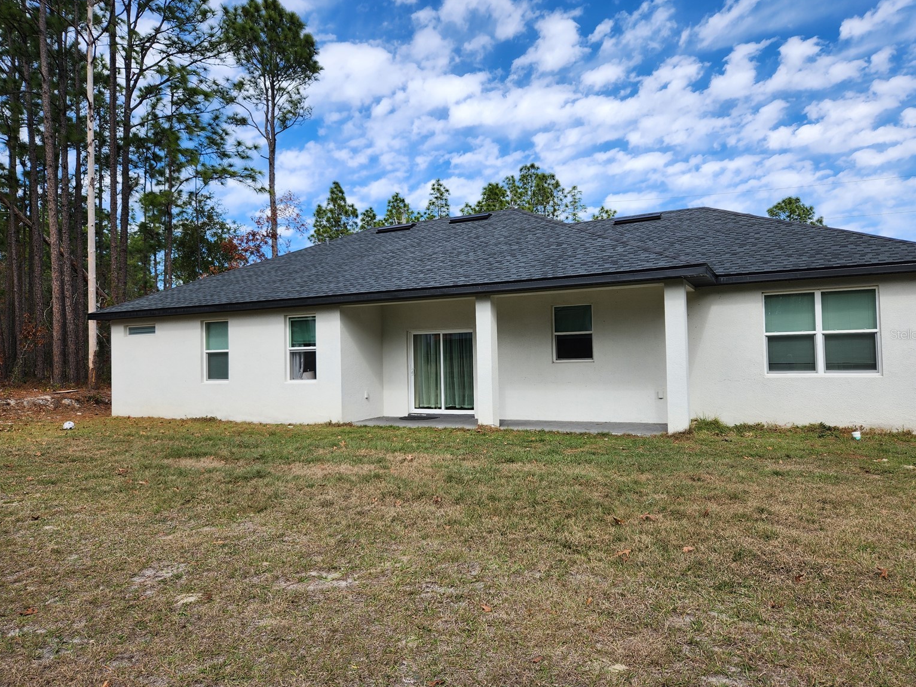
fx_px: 635
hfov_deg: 71.6
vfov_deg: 56.8
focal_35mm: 24
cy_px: 334
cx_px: 469
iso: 20
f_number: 1.8
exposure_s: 1/1148
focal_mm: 5.4
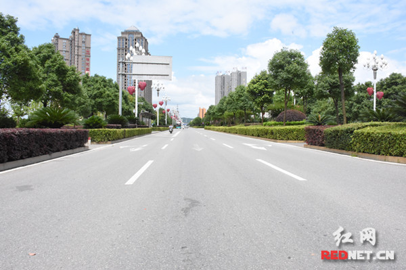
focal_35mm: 27
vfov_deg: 47.9
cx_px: 203
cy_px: 135
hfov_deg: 67.4
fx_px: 304
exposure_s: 1/320
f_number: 22
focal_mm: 18
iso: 2000
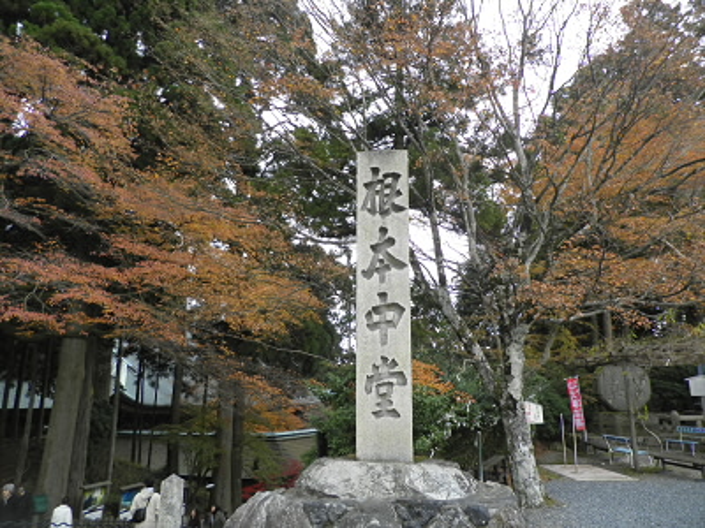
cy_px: 264
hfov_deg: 65.3
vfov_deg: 51.4
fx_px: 550
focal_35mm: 27
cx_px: 352
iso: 64
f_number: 3.2
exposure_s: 1/60
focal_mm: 4.9
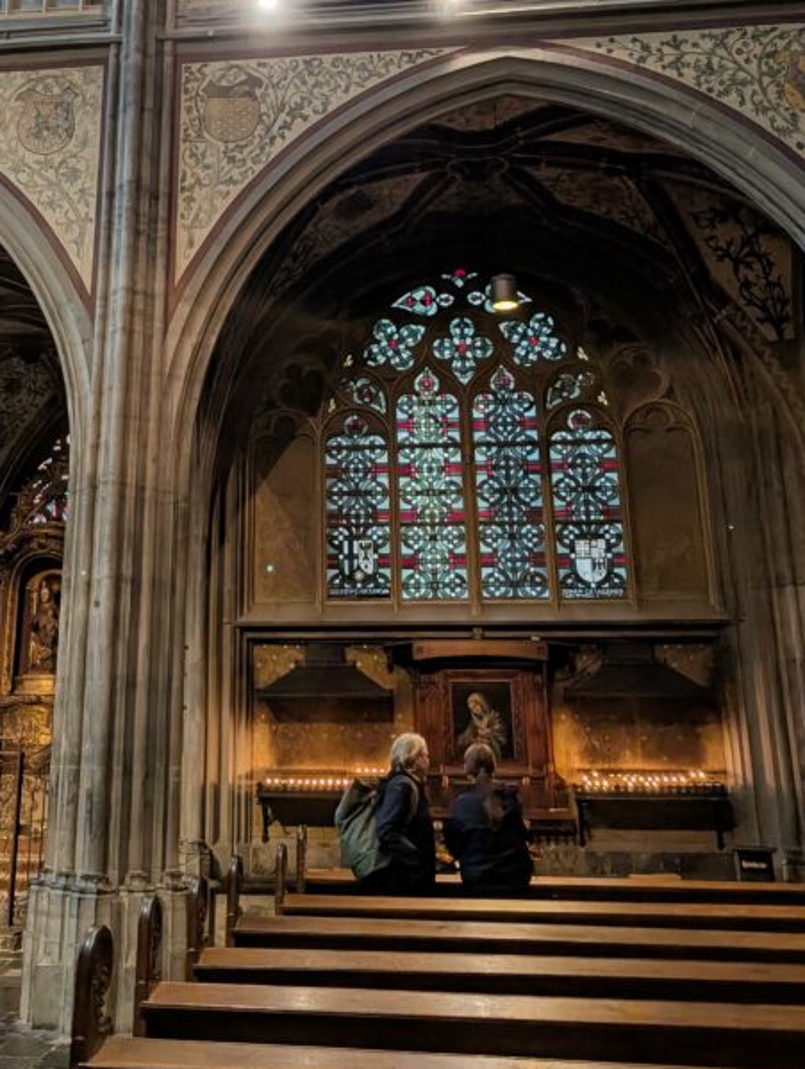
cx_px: 267
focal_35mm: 41
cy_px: 262
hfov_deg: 34.9
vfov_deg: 44.2
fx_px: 1268
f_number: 1.68
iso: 249
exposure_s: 1/33.3
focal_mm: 6.9
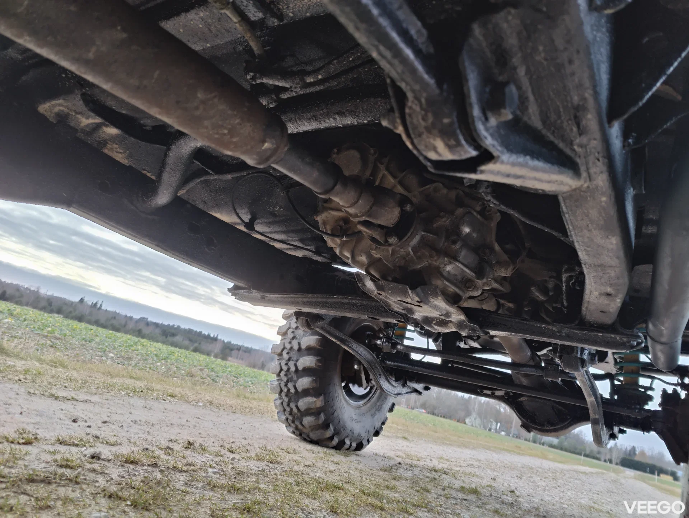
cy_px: 259
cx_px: 344
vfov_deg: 59.0
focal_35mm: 23
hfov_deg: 73.9
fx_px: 458
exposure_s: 1/15
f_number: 1.8
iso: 200
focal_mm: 6.06
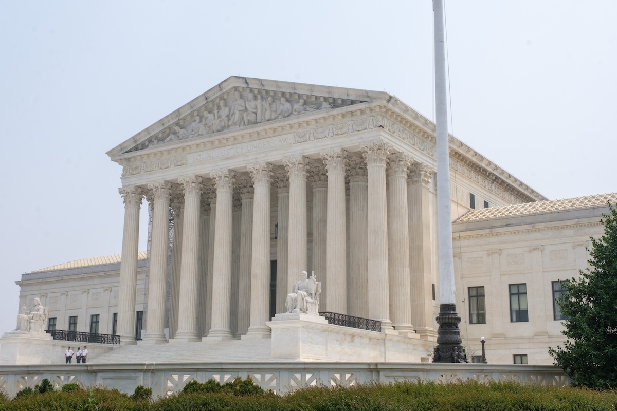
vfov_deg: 30.5
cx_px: 308
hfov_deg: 44.5
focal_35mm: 44
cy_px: 206
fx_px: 754
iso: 500
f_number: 16
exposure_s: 1/250
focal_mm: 29
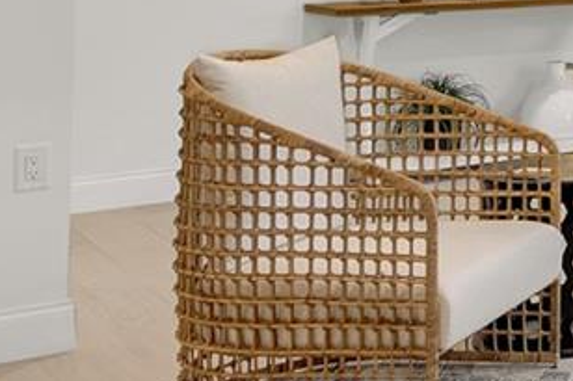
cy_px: -104
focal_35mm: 86
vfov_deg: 15.3
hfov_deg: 18.0
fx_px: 1362
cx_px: 1079
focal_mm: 11
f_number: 6.3
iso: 320
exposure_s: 1/15
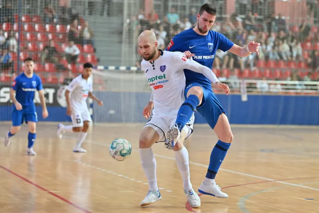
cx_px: 160
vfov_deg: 12.2
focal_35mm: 112
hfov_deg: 18.3
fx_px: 993
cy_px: 106
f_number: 2.8
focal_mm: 112
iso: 3200
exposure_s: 1/1250
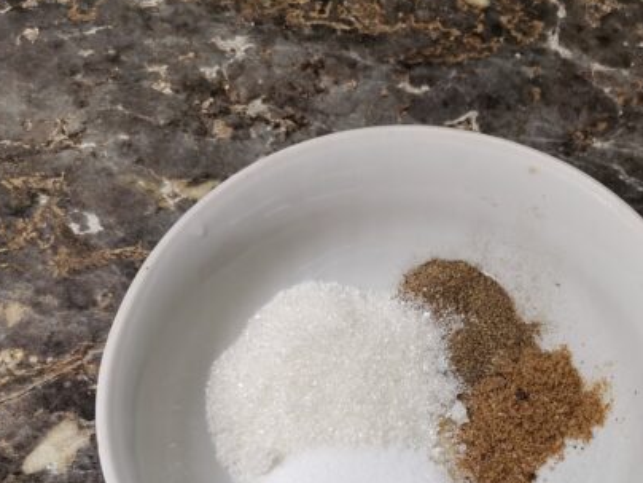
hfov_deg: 41.7
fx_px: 836
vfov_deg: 31.2
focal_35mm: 45
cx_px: 411
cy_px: 396
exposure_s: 1/100
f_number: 1.8
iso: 80
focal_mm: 4.75
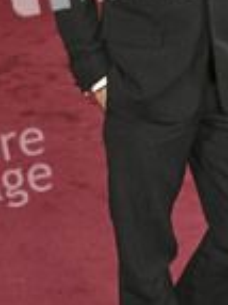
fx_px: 994
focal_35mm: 113
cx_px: 175
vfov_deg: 17.3
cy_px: 73
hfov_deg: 13.0
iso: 2500
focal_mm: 42
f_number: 5.6
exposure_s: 1/320
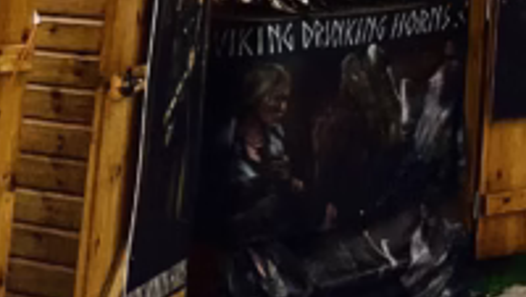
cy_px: -875
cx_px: 863
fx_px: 2025
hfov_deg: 13.6
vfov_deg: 6.7
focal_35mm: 145
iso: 50
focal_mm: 5.1
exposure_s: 1/661
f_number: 1.6
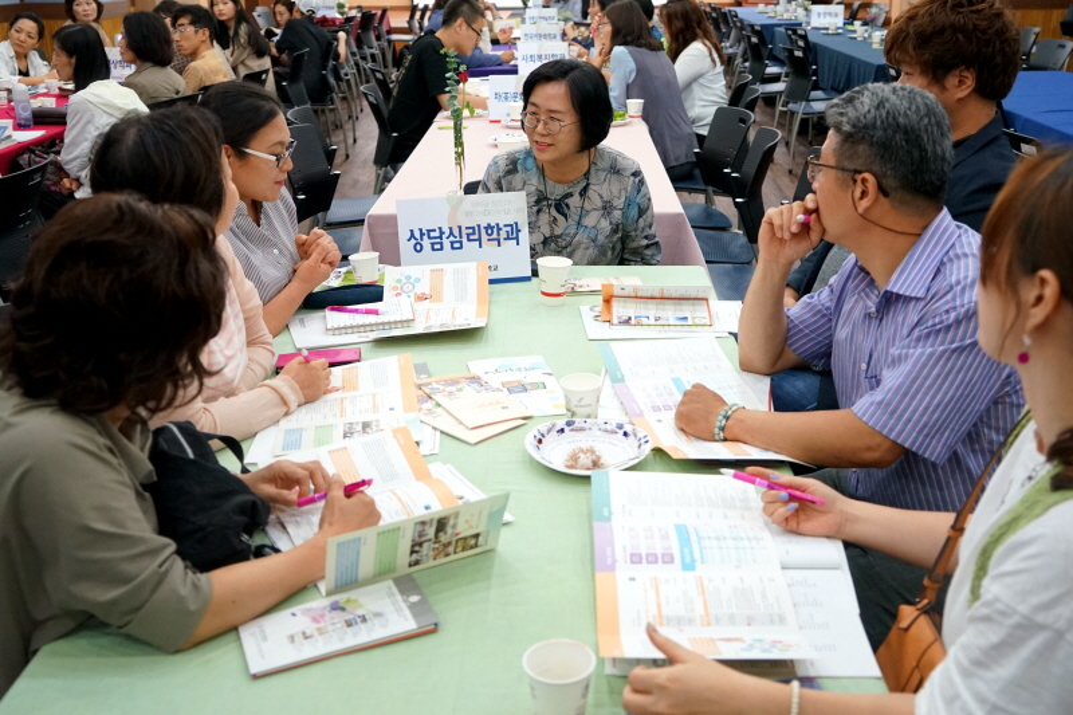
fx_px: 924
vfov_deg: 42.3
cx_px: 536
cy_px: 358
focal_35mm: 31
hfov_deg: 60.3
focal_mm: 31
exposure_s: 1/160
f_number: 4
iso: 3200
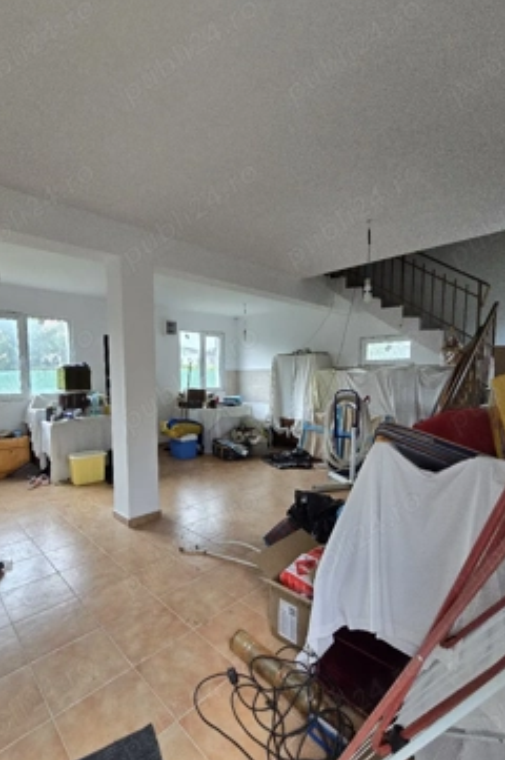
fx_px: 316
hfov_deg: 77.1
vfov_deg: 100.3
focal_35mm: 15
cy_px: 404
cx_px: 231
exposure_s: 1/101
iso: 100
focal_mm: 2.2
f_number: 2.2
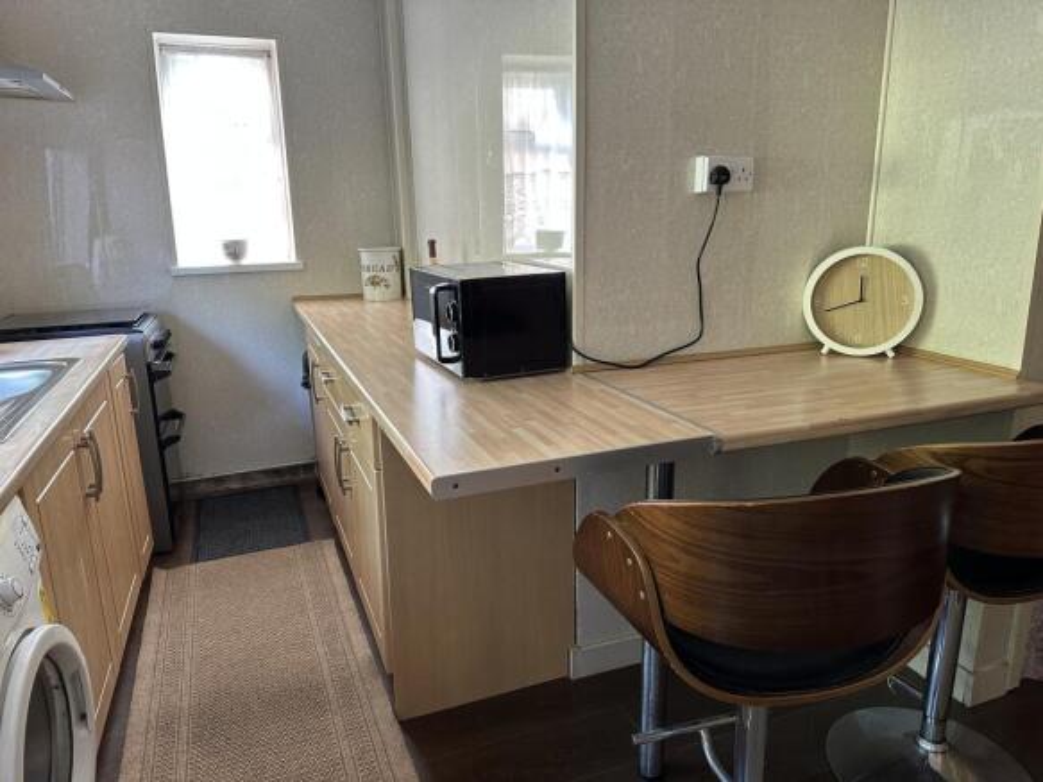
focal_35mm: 24
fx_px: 723
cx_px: 522
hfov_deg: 71.6
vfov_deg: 56.8
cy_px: 391
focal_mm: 6.86
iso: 250
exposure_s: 1/65
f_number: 1.78
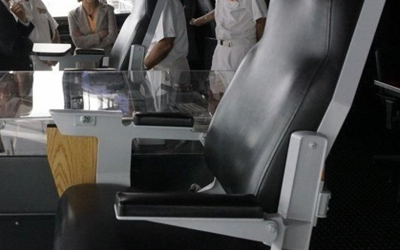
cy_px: 21
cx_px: 85
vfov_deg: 27.0
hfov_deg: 41.7
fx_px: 501
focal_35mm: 46
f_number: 8
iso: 1600
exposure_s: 1/250
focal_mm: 16
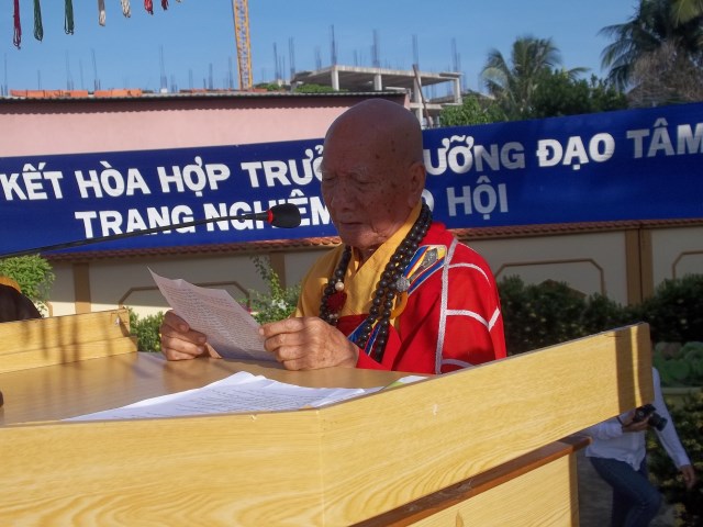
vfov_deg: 31.5
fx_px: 934
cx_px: 352
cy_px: 264
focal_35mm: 46
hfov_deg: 41.2
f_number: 8.9
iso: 64
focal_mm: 8.2
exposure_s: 1/160
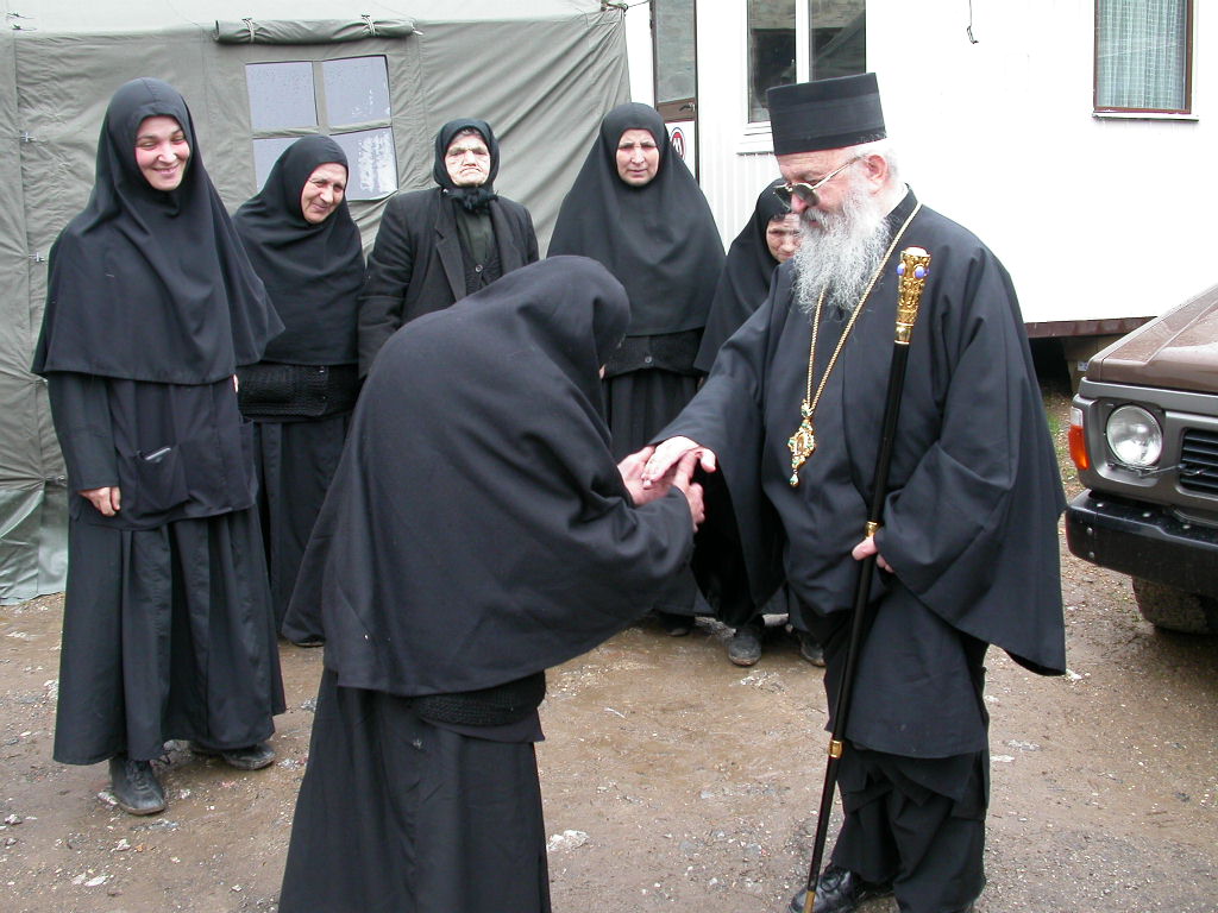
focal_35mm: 38
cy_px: 456
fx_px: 1337
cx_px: 609
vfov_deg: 37.7
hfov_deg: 49.0
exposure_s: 1/100
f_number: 4.2
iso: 100
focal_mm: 7.85
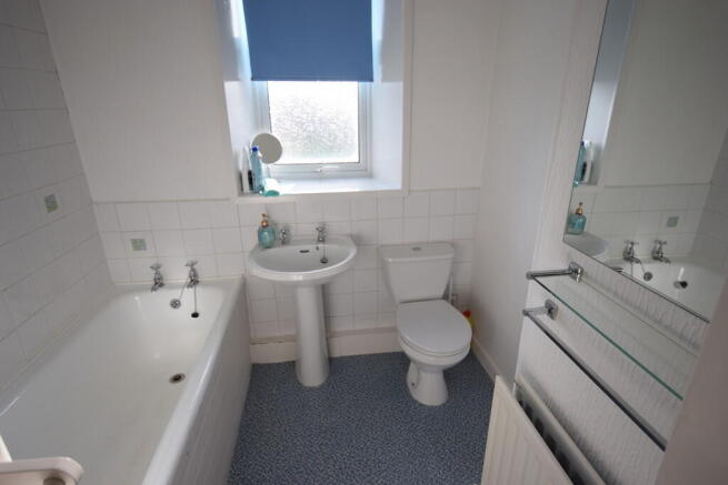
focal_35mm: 18
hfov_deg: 90.0
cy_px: 242
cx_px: 364
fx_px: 364
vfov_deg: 67.4
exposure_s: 1/200
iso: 400
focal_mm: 12
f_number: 7.1
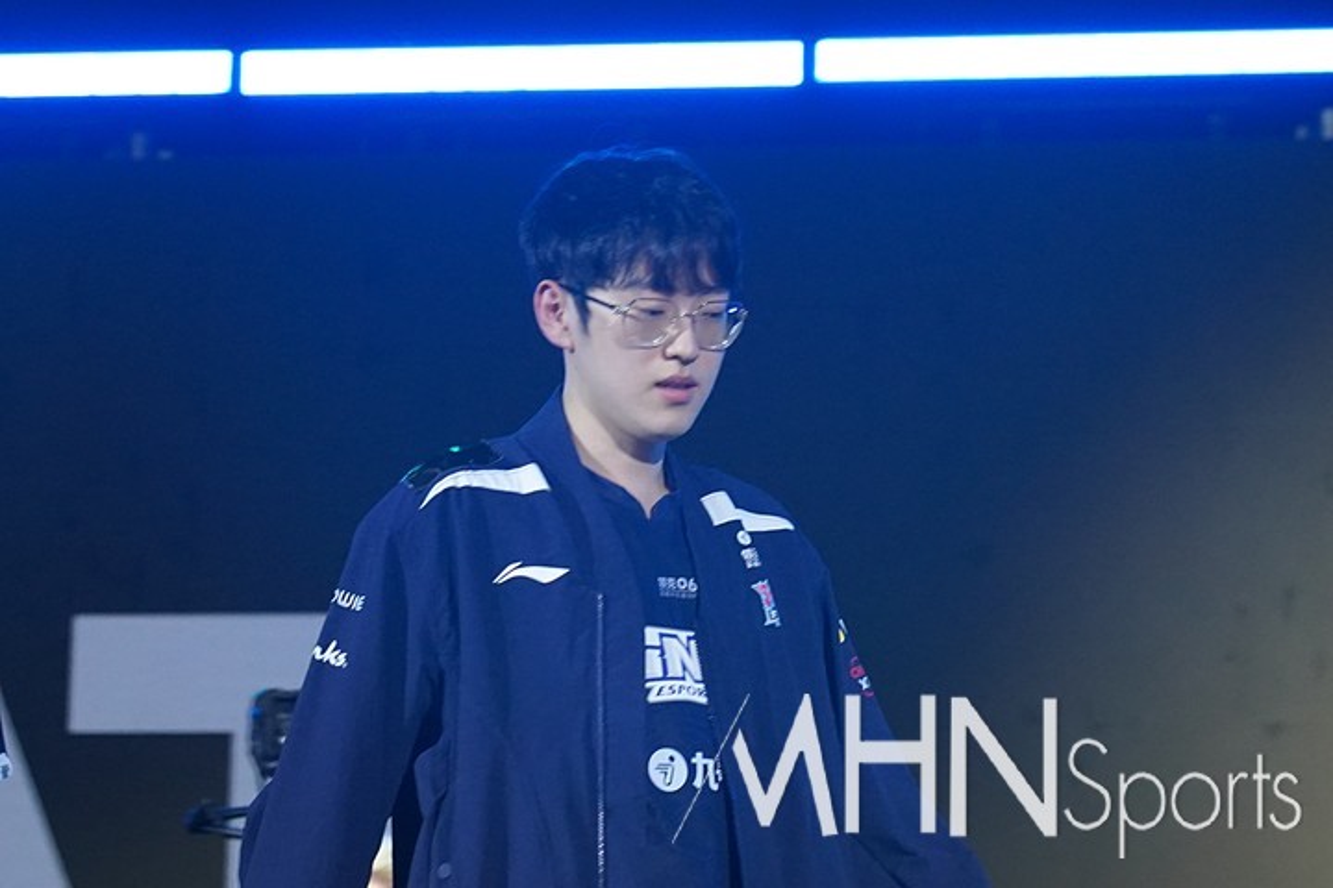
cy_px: 444
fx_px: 3888
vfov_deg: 13.0
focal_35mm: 105
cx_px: 666
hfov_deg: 19.5
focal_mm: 105
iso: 4000
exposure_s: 1/160
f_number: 4
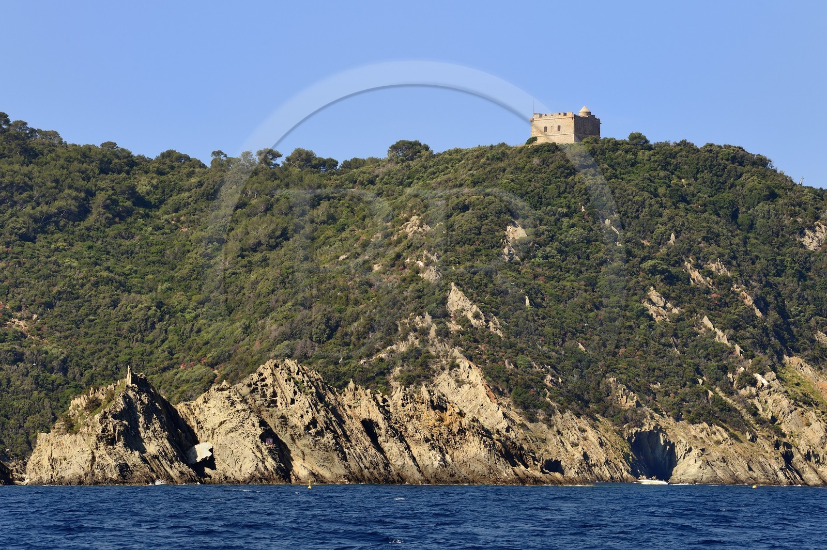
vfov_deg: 9.1
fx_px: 3444
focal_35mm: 150
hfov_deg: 13.7
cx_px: 414
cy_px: 275
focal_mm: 150
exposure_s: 1/500
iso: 200
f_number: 8
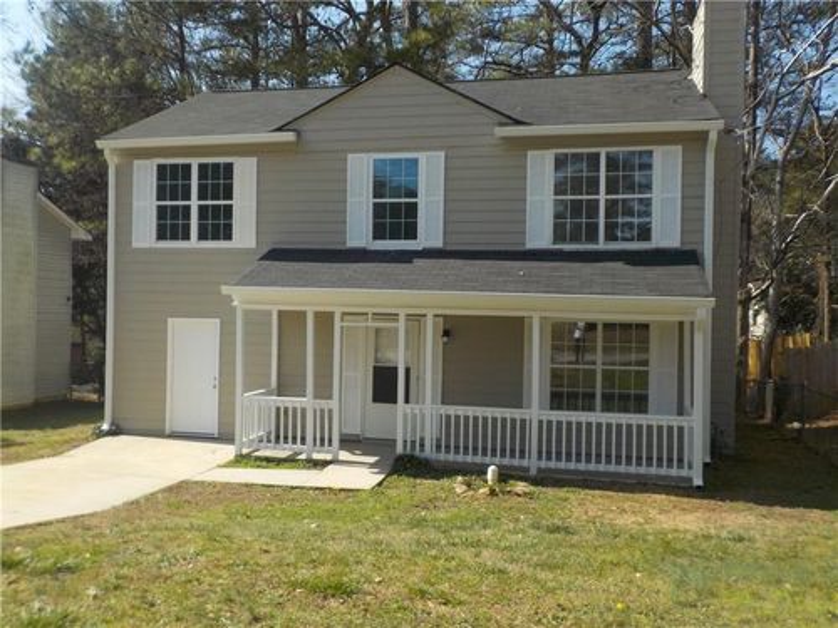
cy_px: 314
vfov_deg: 46.8
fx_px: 726
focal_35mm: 30
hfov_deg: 60.0
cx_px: 419
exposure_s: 1/1000
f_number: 3.3
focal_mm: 4.1
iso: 125
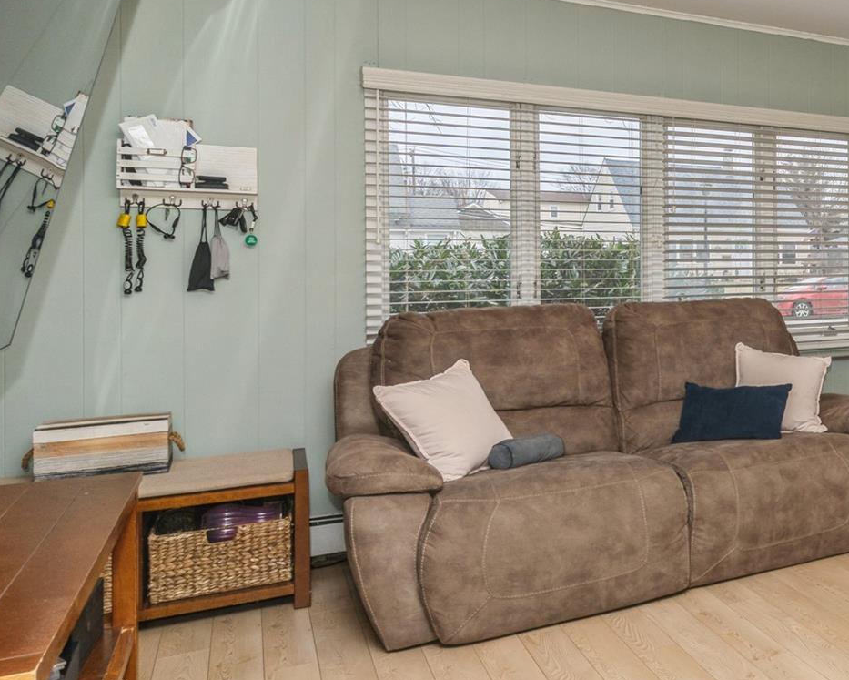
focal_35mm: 35
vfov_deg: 42.2
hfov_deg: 42.5
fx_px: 880
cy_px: 302
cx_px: 894
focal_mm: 17
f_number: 8
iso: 400
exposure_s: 1/160
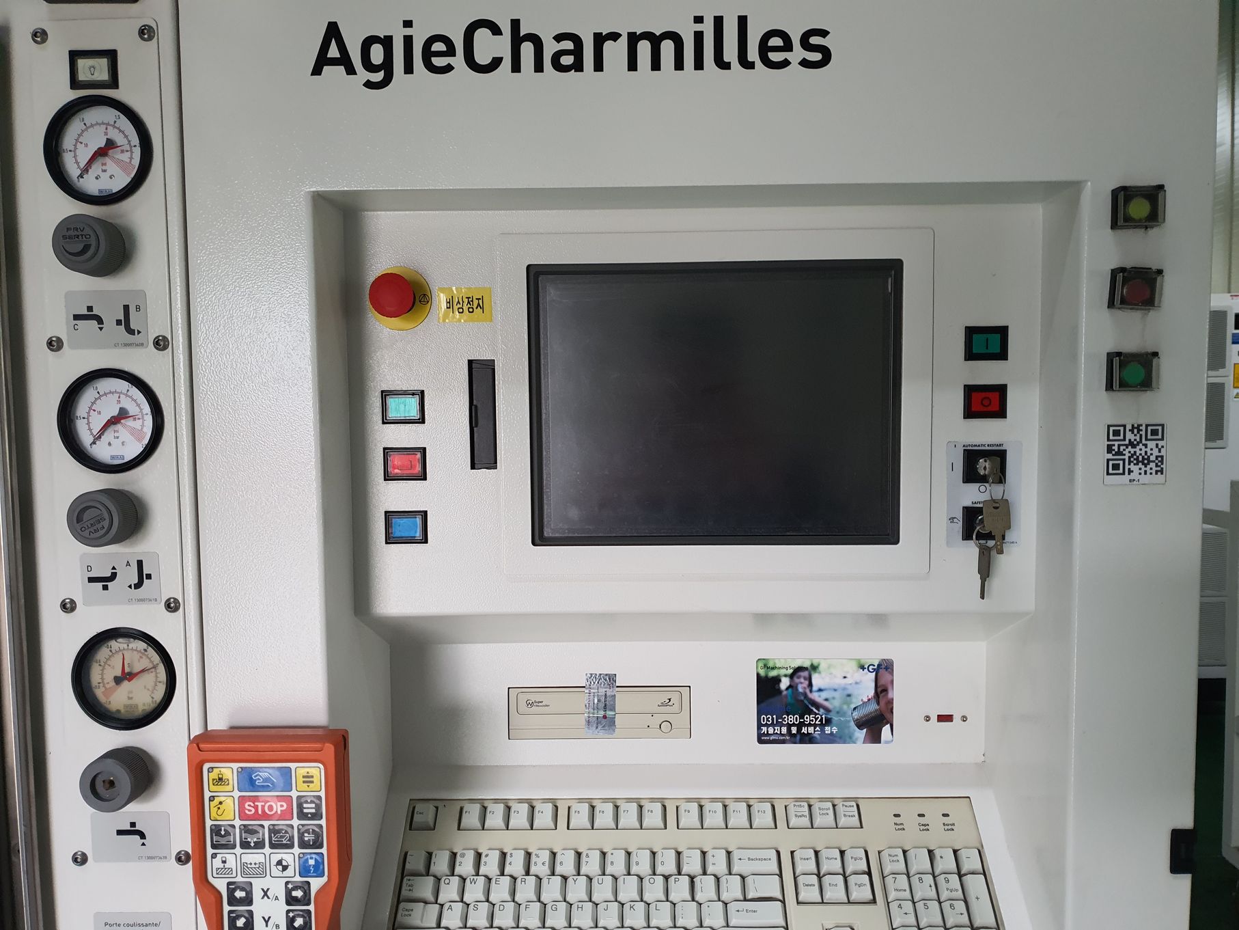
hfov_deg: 67.3
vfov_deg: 53.1
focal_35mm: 26
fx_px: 931
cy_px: 465
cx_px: 620
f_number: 1.5
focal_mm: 4.3
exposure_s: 1/40
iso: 200
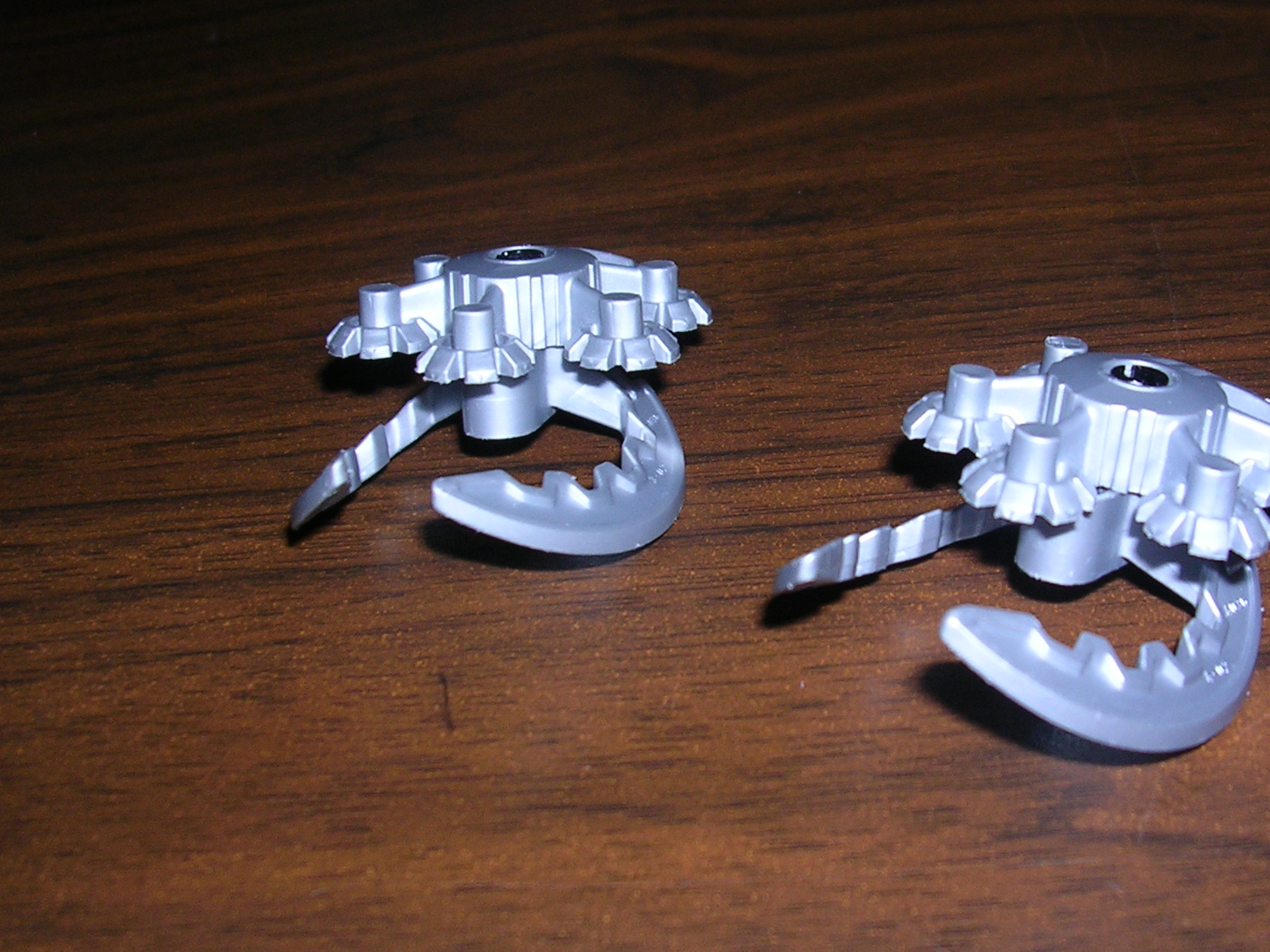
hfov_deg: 37.2
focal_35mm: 51
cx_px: 808
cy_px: 449
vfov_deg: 28.5
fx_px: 1871
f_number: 2.8
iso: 50
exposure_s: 1/60.1
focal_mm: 5.8
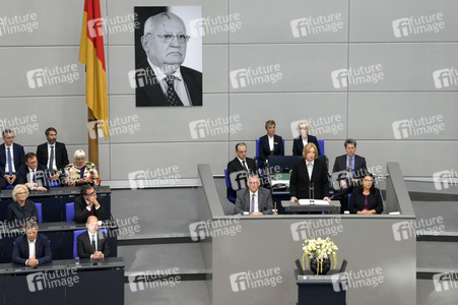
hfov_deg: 18.3
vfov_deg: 12.2
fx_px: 1424
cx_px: 229
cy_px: 152
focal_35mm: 112
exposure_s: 1/400
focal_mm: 112
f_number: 5.6
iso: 8000
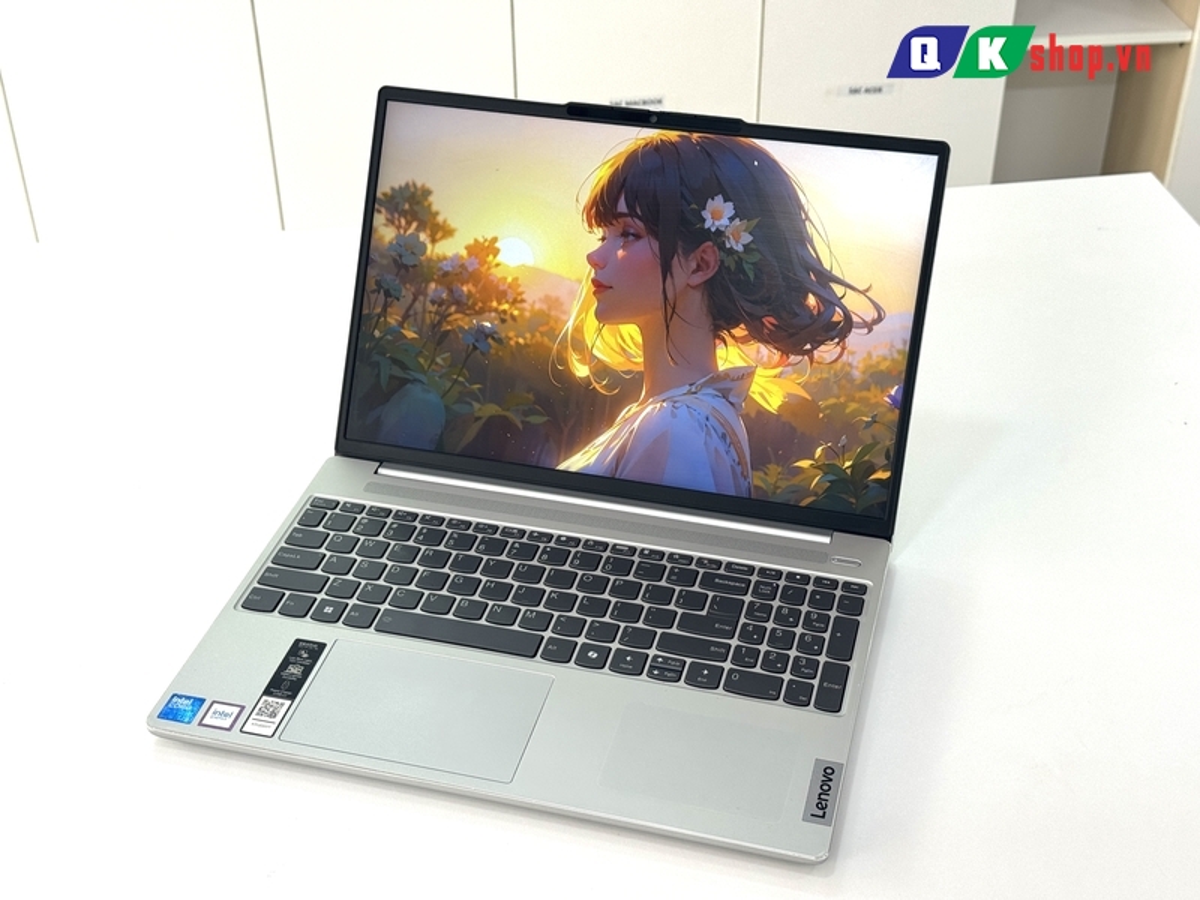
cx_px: 600
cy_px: 450
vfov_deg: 30.3
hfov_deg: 39.7
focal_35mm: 48
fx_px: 1664
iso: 50
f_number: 1.78
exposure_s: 1/154
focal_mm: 6.76
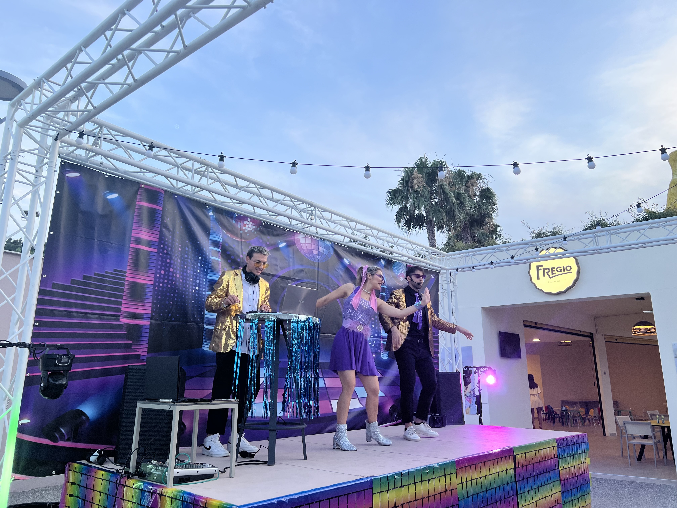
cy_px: 254
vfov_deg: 53.1
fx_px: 508
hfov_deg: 67.3
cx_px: 338
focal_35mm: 26
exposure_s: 1/121
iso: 40
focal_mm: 5.7
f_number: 1.5
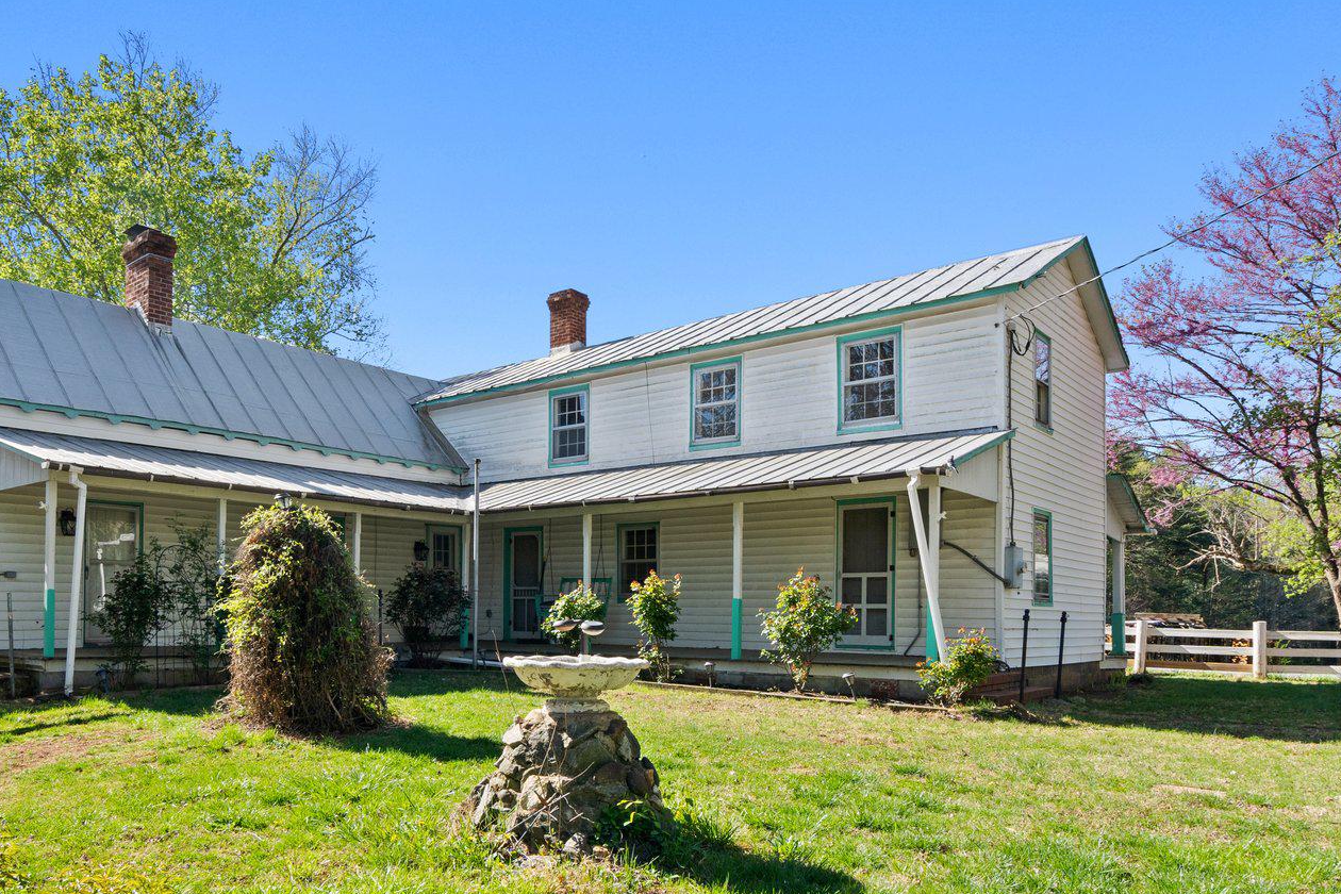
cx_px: 492
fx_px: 968
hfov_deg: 68.2
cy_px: 533
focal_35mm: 26
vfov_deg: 49.3
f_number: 13
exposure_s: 1/250
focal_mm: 16
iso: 250
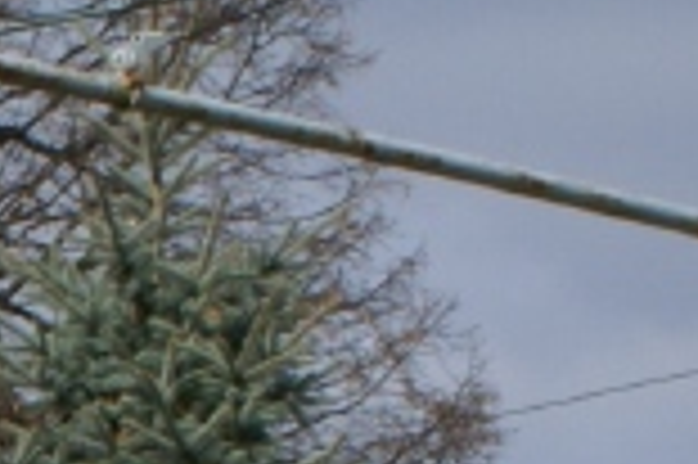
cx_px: -1319
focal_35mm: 466
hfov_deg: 4.3
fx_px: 9026
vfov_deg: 2.9
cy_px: 1662
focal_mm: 40
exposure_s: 1/200
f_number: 14
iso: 200
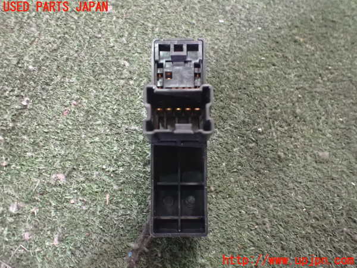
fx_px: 309
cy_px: 134
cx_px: 178
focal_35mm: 30
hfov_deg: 60.0
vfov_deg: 46.8
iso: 1600
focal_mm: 5.4
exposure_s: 1/30
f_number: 2.3
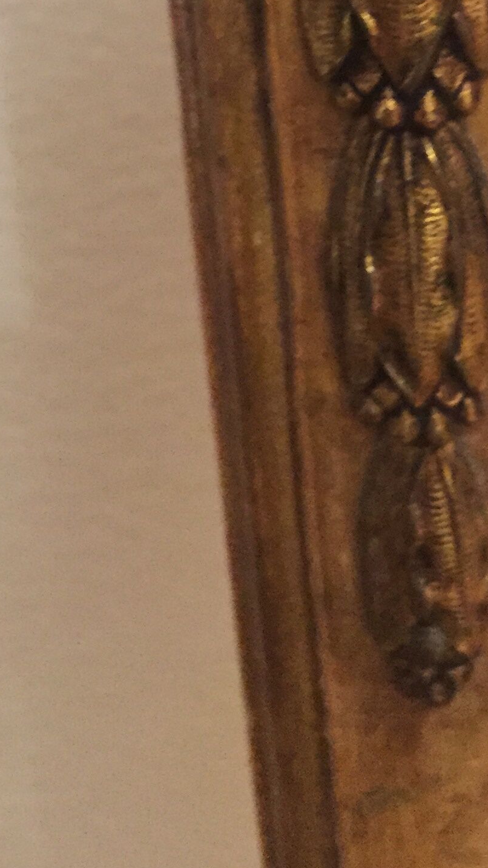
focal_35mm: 72
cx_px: 427
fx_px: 1656
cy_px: -3
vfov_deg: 27.6
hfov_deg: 16.6
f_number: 2.2
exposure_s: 1/17
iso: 500
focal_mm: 4.15
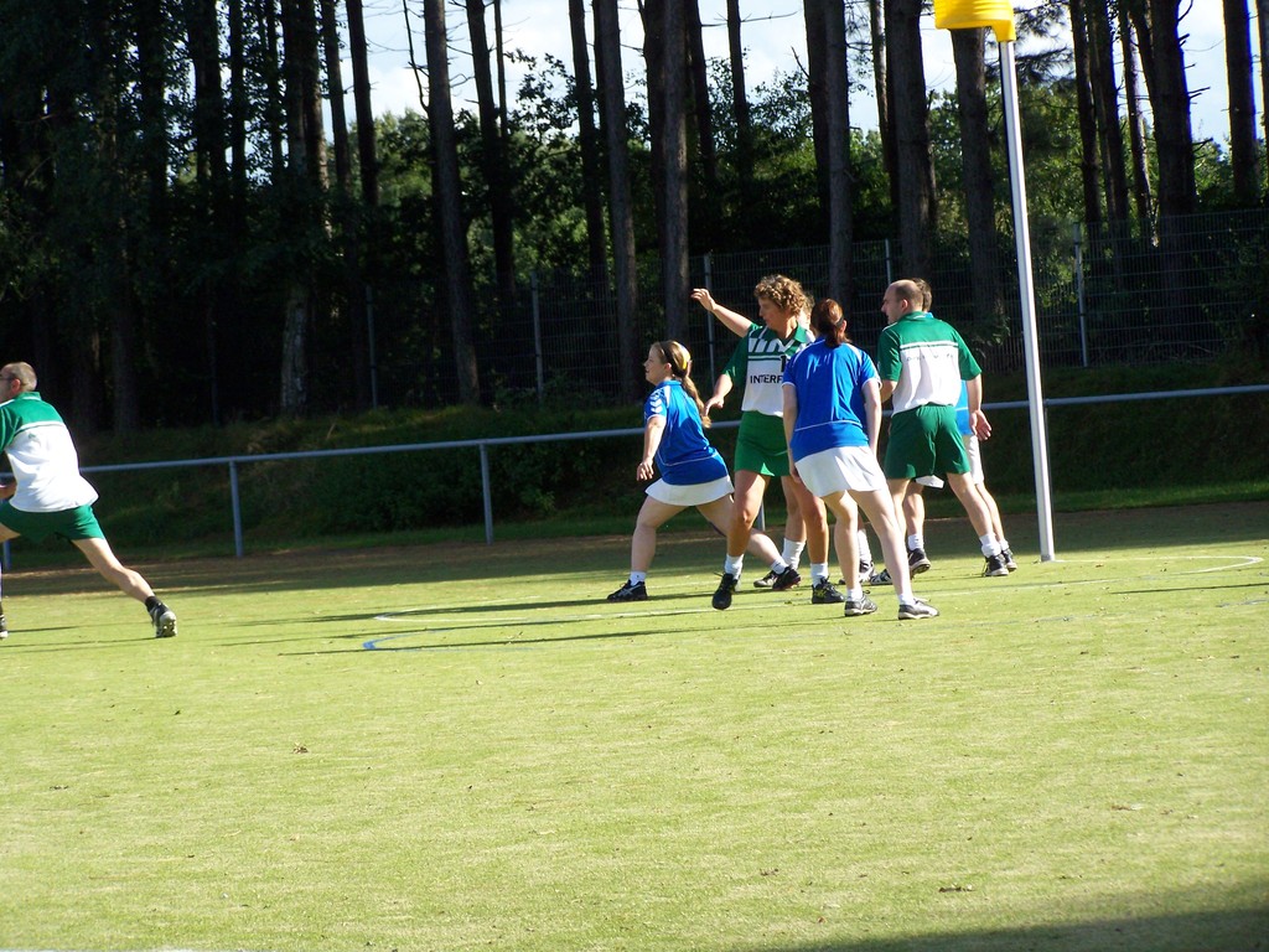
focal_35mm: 139
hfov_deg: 14.2
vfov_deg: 10.7
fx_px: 5096
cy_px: 476
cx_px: 634
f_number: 3.3
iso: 160
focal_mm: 23.1
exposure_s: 1/1000
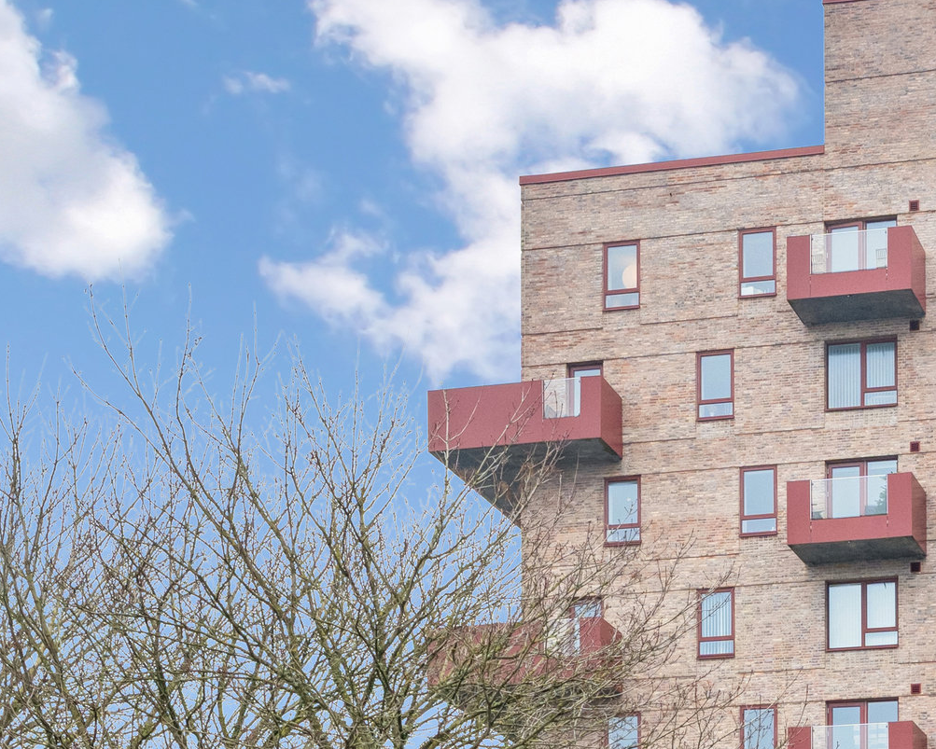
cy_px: 714
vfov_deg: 17.3
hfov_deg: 21.2
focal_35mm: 87
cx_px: 949
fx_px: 2411
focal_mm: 31
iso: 800
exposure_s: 1/100
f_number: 8
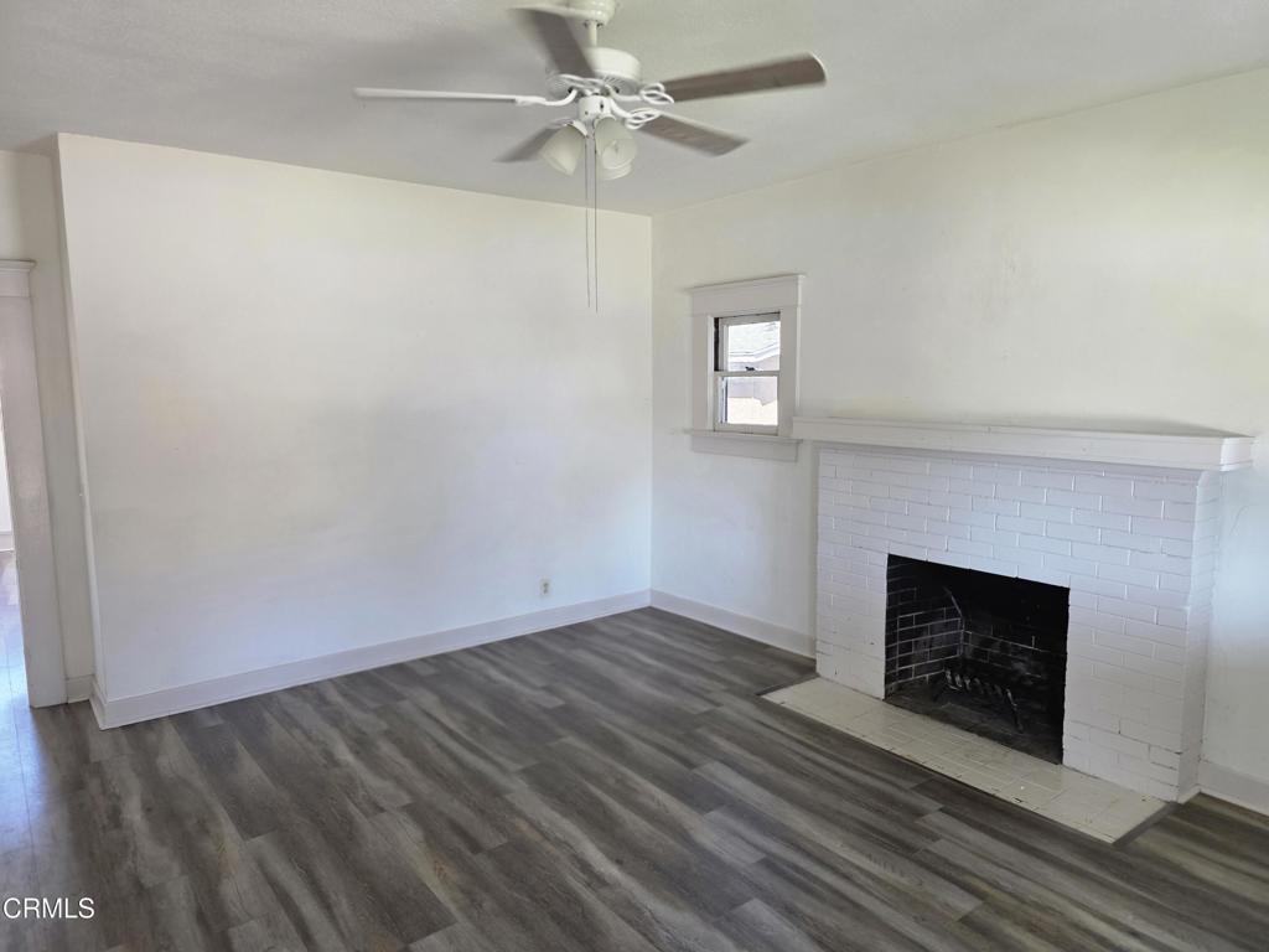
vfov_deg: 58.9
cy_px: 476
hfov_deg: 73.9
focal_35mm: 23
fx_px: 843
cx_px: 634
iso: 320
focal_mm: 6.3
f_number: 1.7
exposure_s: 1/120
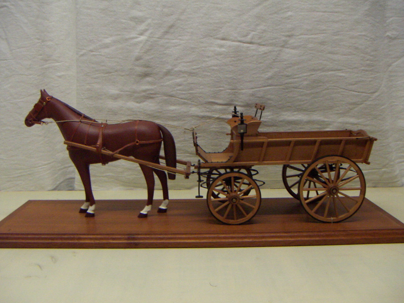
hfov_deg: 47.9
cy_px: 161
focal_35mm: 39
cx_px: 199
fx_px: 455
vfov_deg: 36.8
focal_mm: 4.7
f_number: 2.8
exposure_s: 1/40
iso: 200
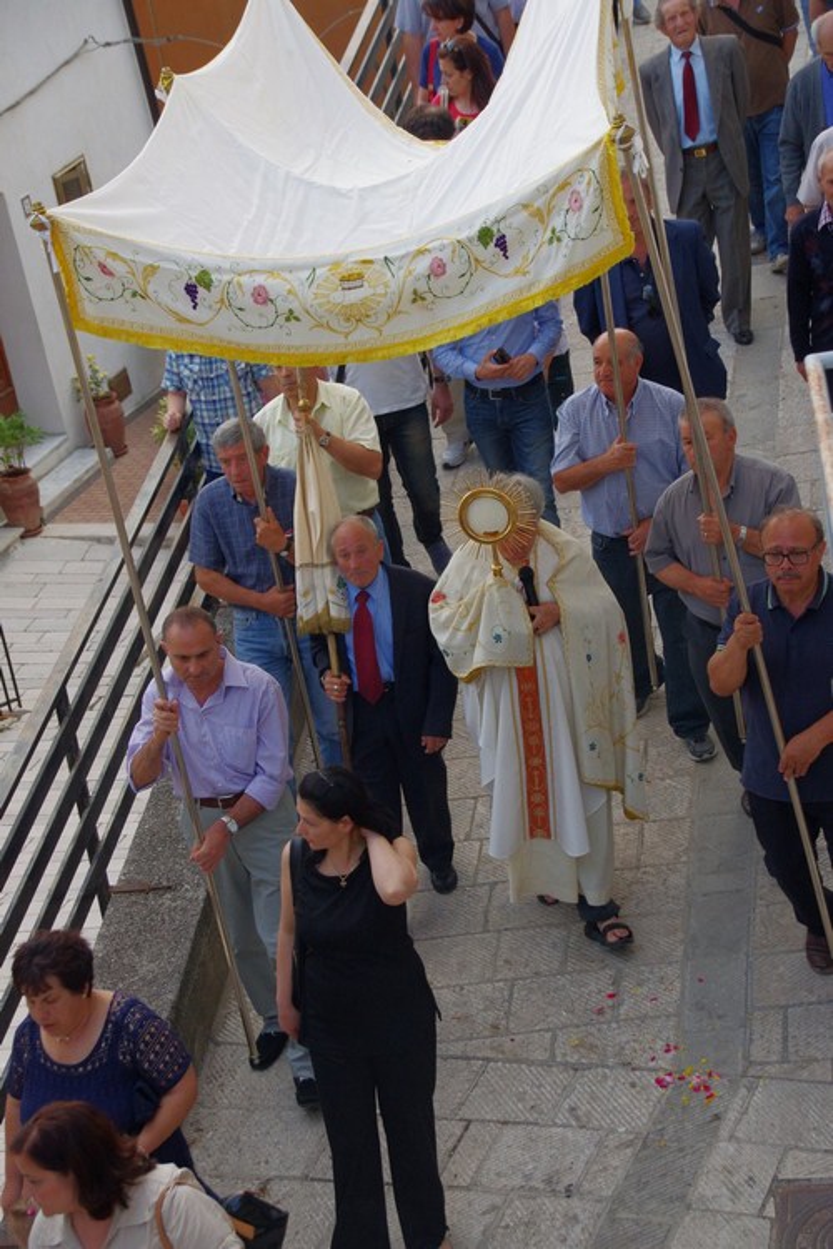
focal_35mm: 90
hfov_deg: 15.2
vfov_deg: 22.6
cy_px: 624
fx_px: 3124
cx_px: 416
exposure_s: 1/160
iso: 800
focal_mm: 60
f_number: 6.3
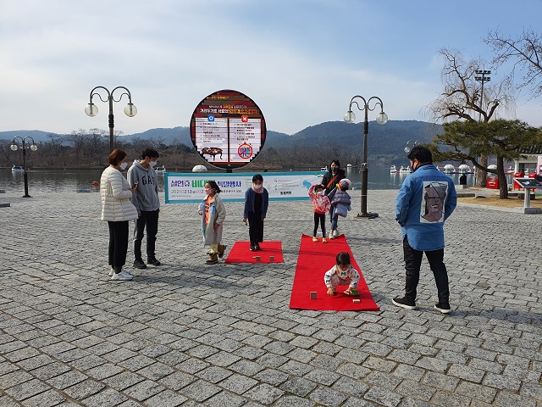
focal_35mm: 26
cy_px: 204
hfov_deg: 67.3
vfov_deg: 53.1
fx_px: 407
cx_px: 271
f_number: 2.4
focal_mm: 4.3
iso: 50
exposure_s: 1/1508
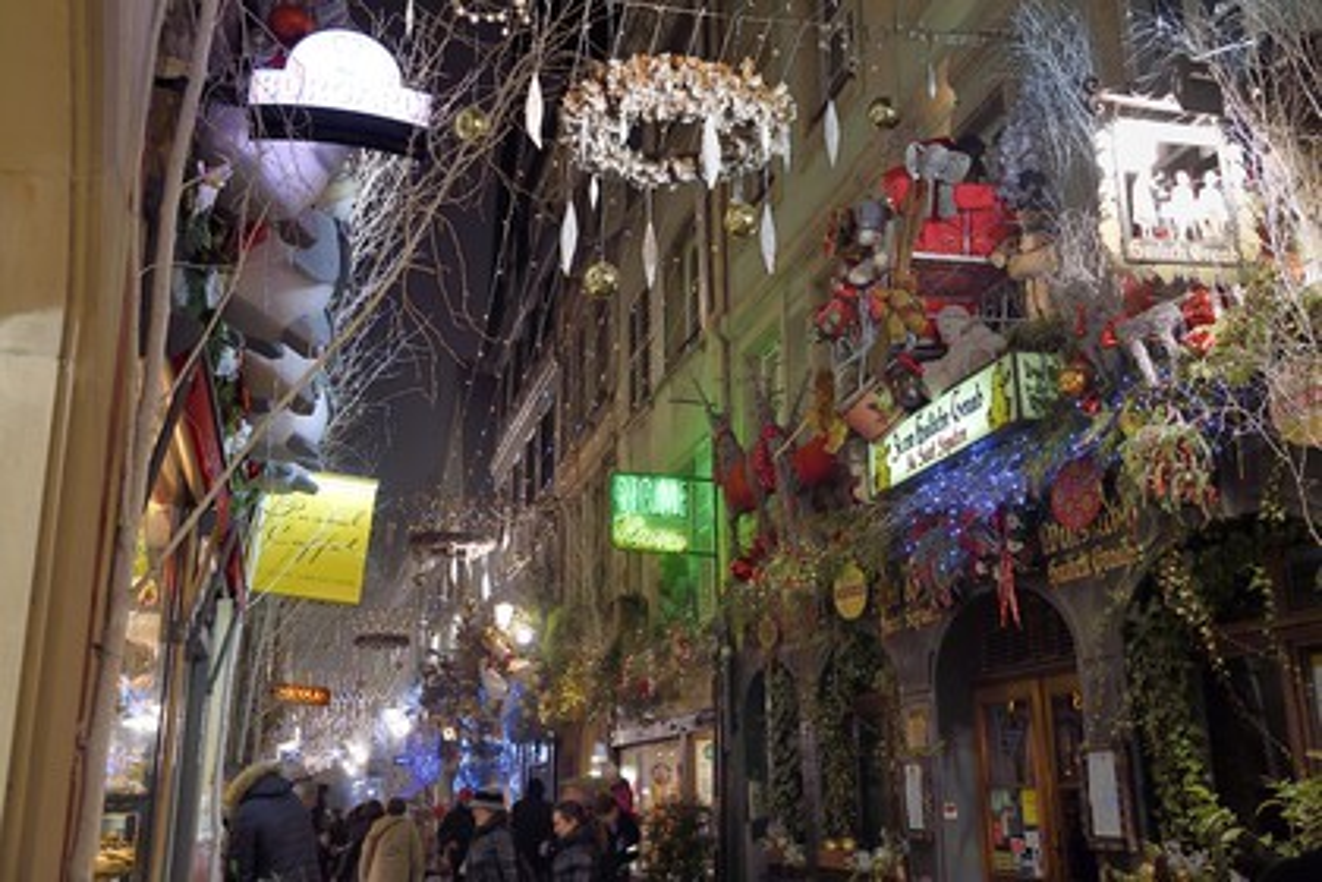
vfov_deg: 37.9
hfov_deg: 54.4
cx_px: 661
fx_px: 1285
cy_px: 441
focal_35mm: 35
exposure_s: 1/60
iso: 1600
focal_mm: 35
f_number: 6.3
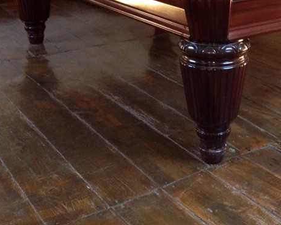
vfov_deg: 23.5
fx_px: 524
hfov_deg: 29.4
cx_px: 224
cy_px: 20
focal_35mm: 63
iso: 250
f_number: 2.4
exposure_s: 1/20
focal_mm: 4.13
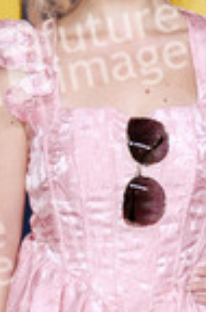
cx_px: 139
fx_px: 3614
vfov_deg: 4.9
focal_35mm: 418
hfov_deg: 3.3
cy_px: 165
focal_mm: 150
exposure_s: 1/250
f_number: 5.6
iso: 800
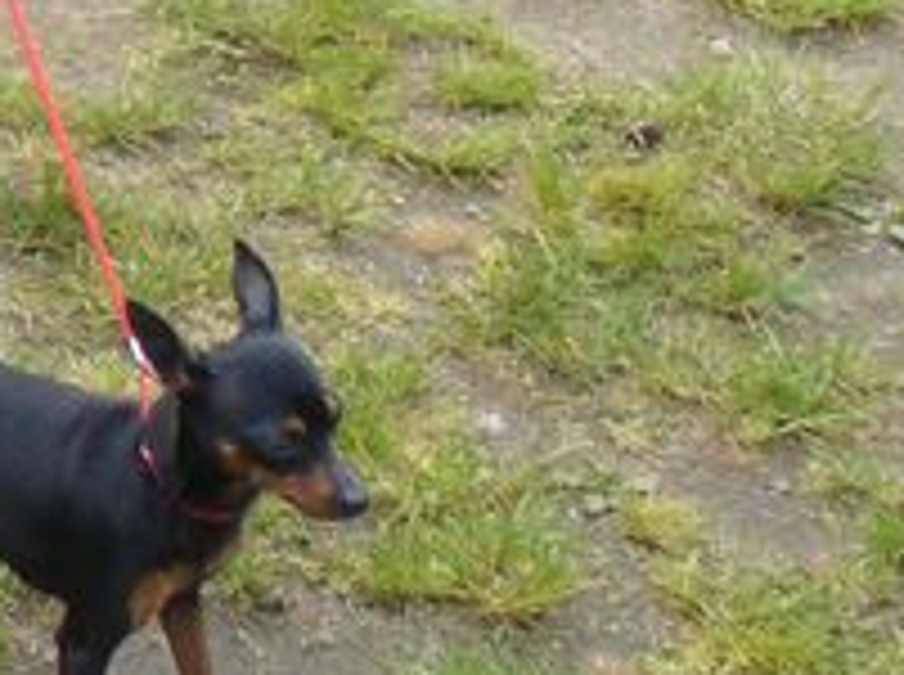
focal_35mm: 118
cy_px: -241
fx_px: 3076
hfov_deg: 15.3
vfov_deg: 12.1
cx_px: -490
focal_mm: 6.1
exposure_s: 1/125
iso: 80
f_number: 2.8
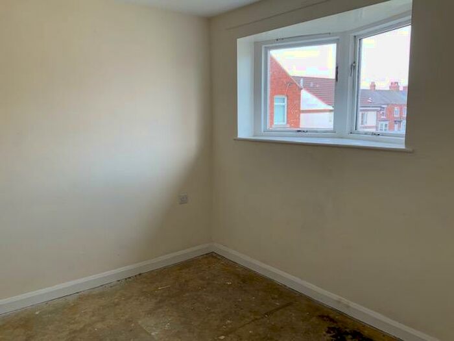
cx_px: 227
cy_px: 170
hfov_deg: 61.7
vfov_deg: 48.2
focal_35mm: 29
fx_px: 380
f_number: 1.8
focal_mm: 3
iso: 25
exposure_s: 1/120
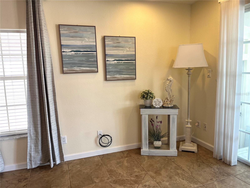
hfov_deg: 67.3
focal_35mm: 26
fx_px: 188
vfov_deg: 53.1
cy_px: 94
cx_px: 125
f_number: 1.6
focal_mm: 5.1
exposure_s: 1/120
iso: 100
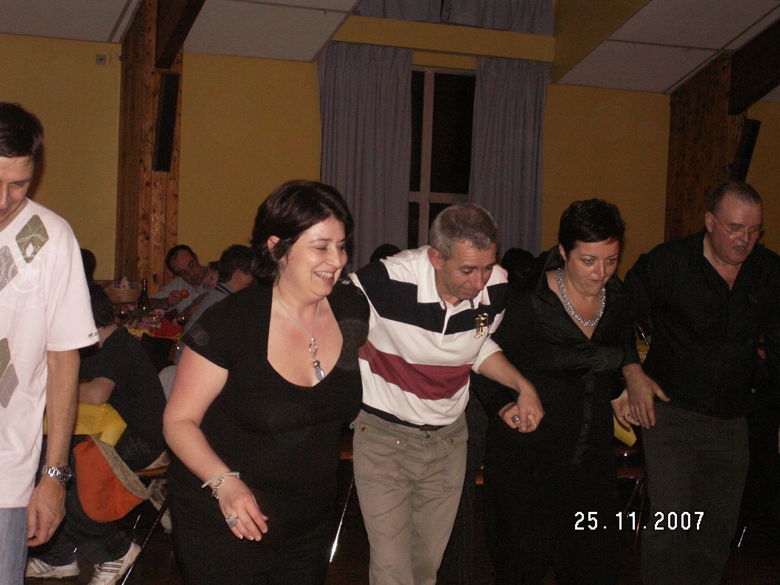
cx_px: 390
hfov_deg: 31.2
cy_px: 292
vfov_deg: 23.7
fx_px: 1397
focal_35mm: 62
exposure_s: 1/40
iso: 160
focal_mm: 10.31
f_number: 3.2
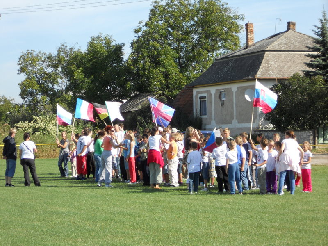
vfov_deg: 13.7
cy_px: 123
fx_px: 1023
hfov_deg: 18.2
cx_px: 164
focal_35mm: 108
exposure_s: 1/200
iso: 80
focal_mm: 19.6
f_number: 5.9
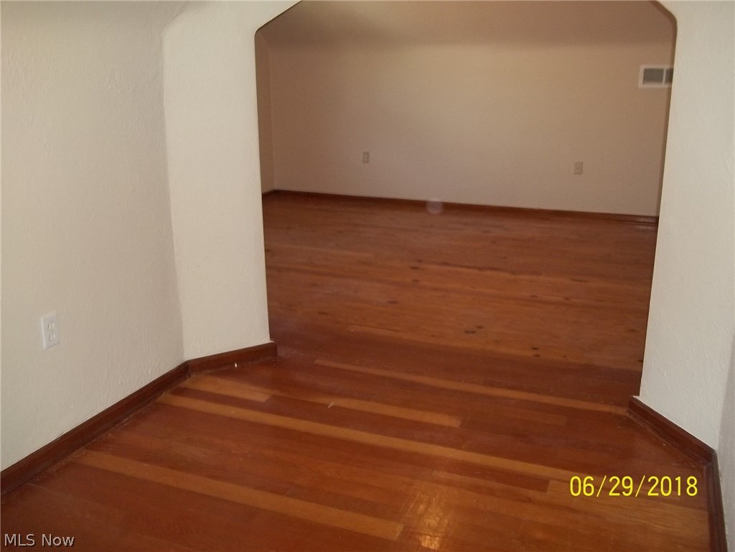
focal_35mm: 32
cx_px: 368
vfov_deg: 44.2
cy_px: 276
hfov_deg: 56.8
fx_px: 679
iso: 160
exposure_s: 1/30
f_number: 2.9
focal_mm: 5.7
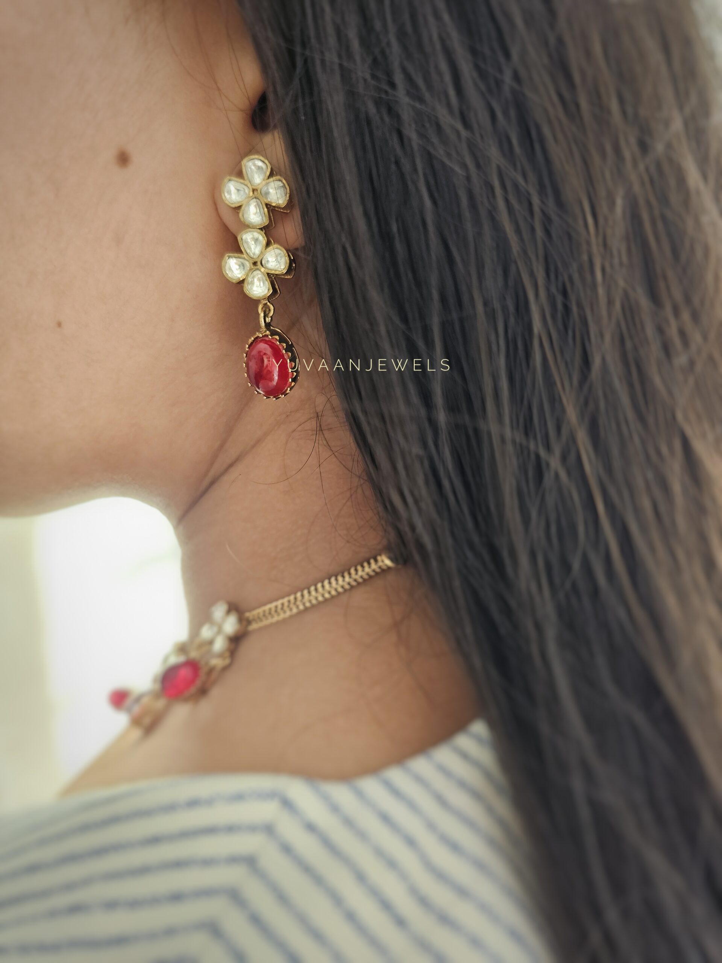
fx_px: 640
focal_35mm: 23
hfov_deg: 58.9
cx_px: 361
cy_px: 482
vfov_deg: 73.9
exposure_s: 1/100
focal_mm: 6.3
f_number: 1.7
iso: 250
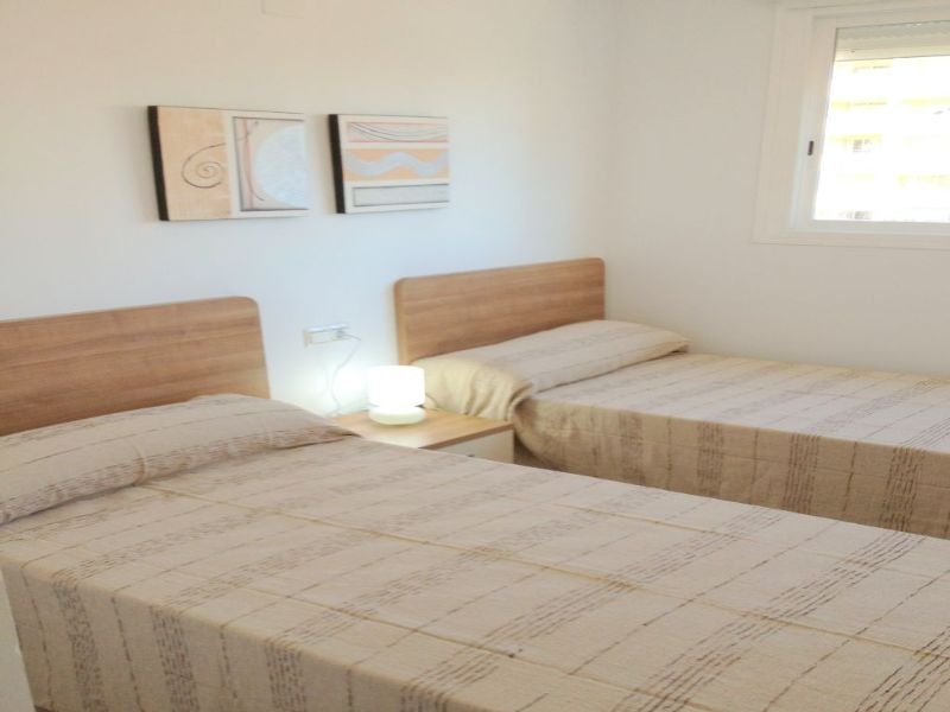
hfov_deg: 52.6
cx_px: 475
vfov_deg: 40.7
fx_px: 961
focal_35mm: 35
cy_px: 356
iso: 100
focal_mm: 4.28
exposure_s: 1/120
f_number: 2.4
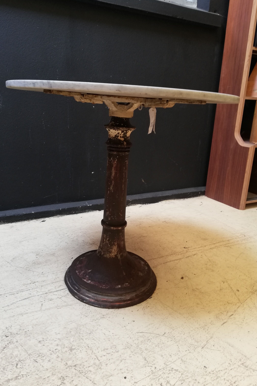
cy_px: 189
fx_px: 300
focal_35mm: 28
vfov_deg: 65.5
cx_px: 117
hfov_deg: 46.4
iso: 160
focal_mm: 3.81
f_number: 2.2
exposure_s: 1/33.3
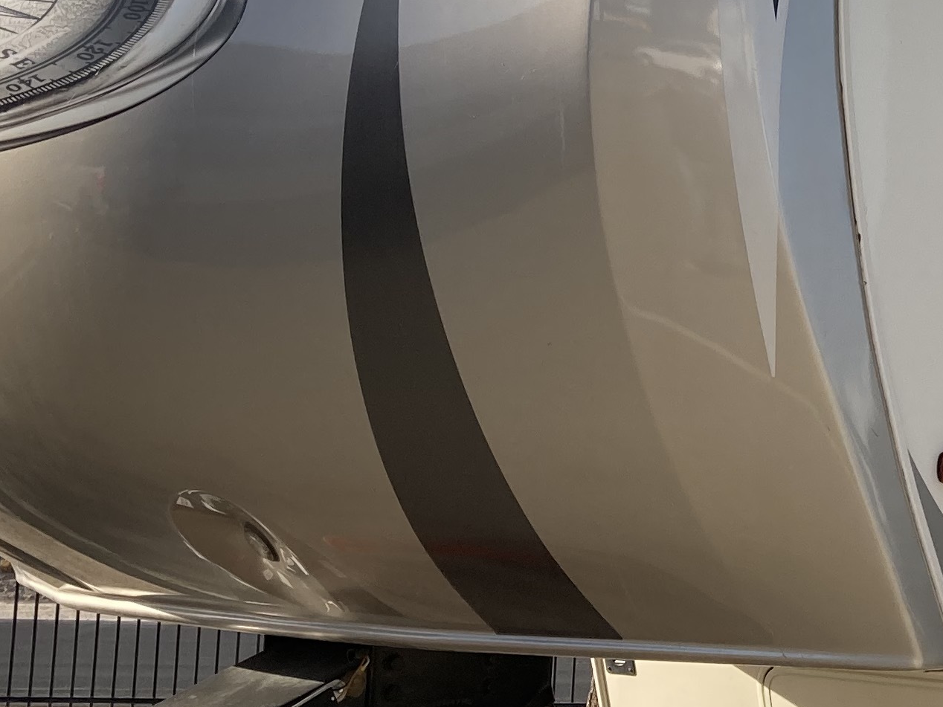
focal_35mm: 89
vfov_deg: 16.6
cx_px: 1284
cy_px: 253
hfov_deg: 19.9
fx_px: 2425
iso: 20
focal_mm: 3.99
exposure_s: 1/1279
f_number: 1.8
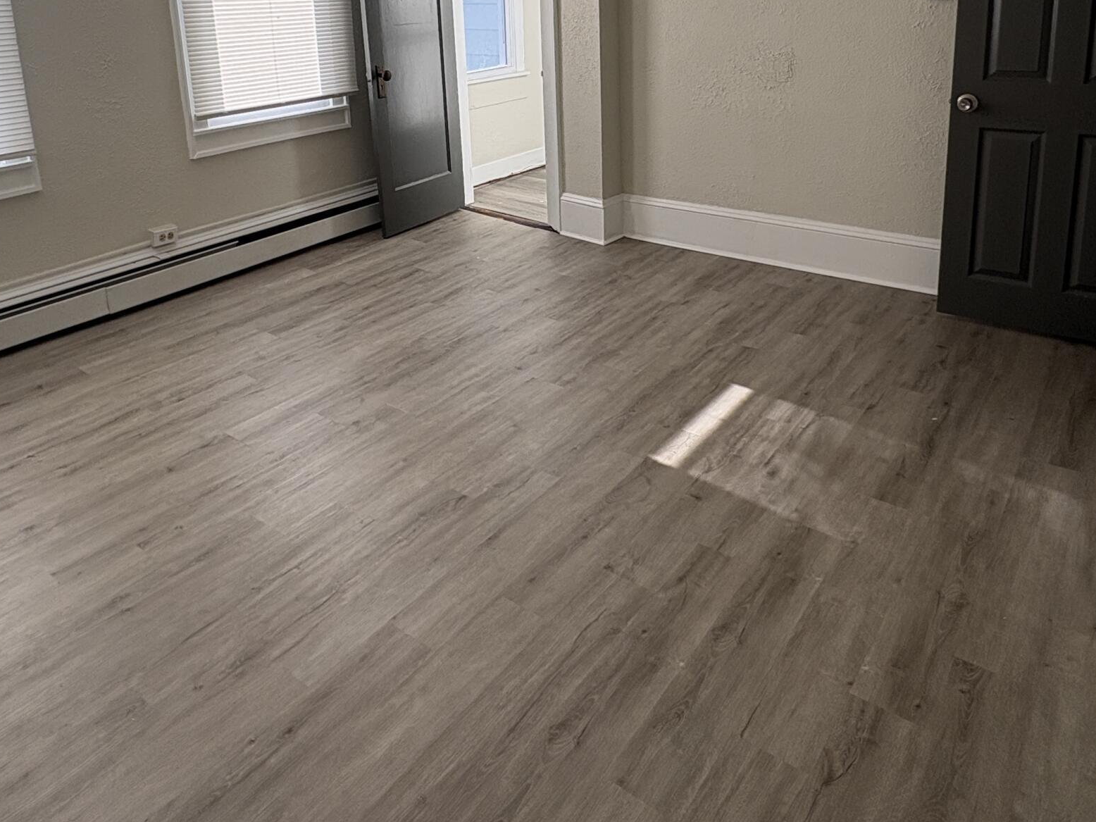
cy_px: 167
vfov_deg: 48.5
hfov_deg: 65.3
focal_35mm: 27
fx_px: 855
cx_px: 528
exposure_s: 1/295
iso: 64
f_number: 2.2
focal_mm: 2.22
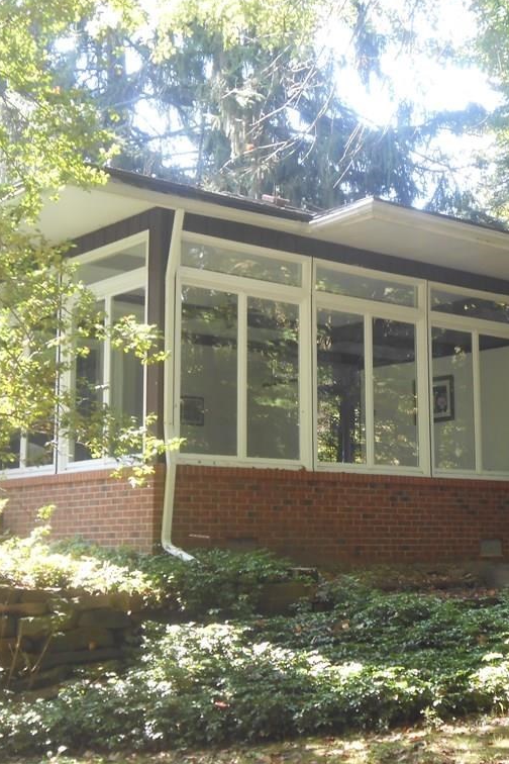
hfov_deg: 21.7
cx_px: 382
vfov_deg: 32.4
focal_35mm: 62
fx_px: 1315
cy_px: 377
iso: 160
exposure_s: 1/30
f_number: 4.5
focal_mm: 7.8
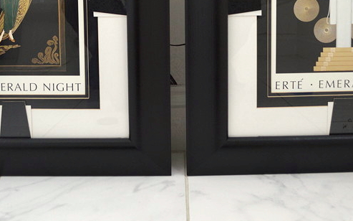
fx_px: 596
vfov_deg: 20.2
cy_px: -12
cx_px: 174
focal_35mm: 62
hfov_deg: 33.0
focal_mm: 20
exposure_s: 1/15
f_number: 3.8
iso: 400
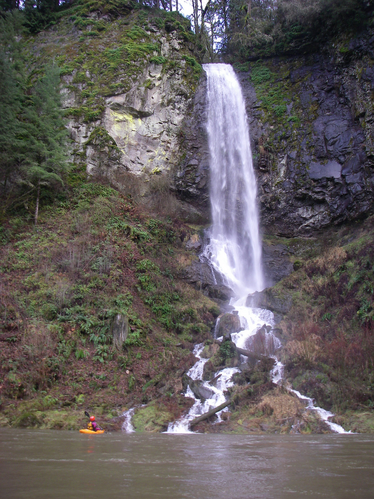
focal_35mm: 38
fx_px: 547
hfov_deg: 37.7
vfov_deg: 49.0
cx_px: 187
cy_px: 250
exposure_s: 1/50
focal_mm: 6.3
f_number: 3.3
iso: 64
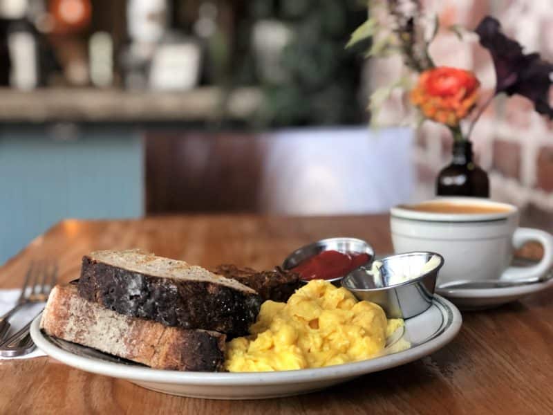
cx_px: 276
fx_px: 911
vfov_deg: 25.7
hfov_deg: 33.8
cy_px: 208
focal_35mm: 57
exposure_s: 1/30
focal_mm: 6.6
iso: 125
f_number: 2.8
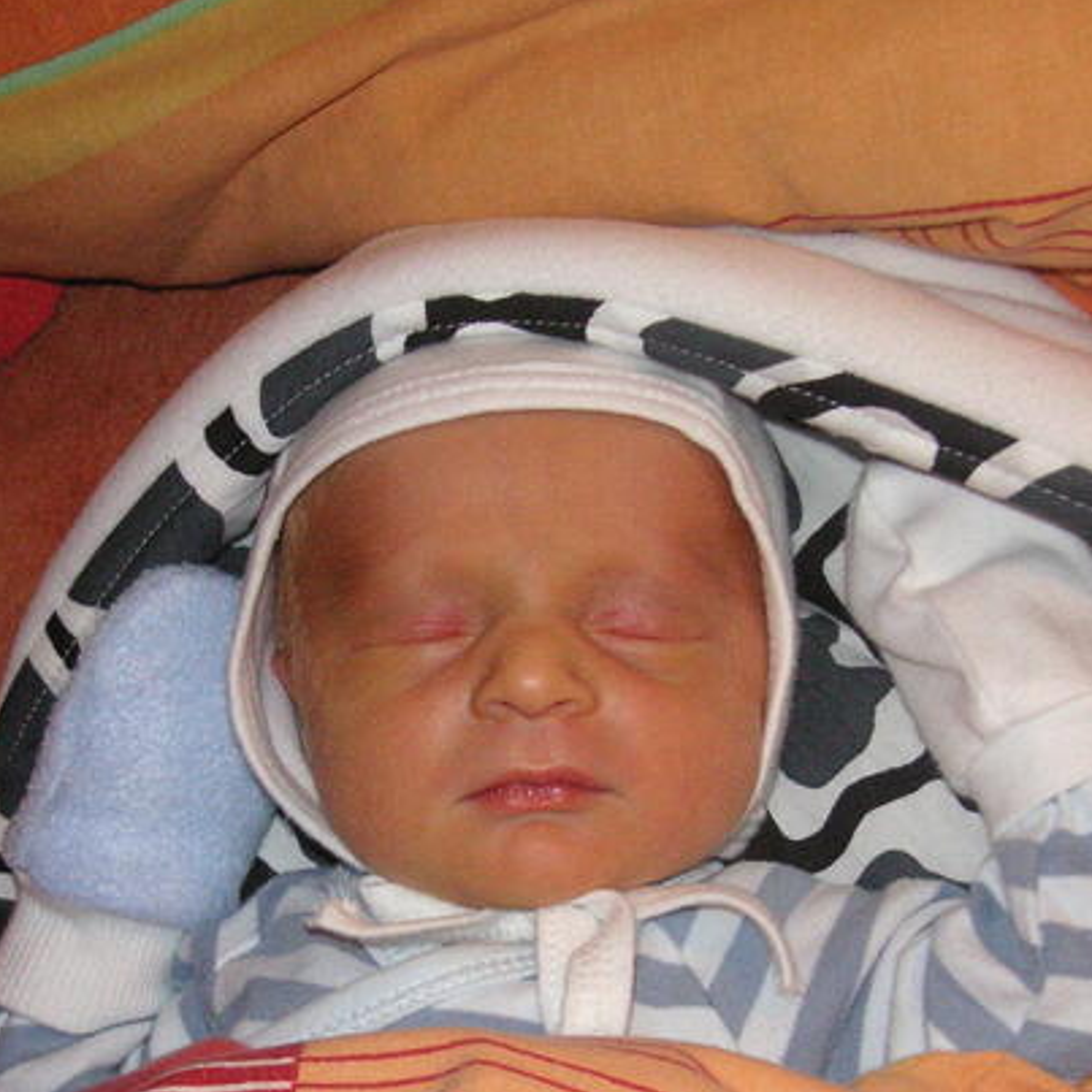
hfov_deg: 26.5
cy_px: 756
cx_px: 463
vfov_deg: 26.3
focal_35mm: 65
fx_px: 2320
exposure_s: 1/45
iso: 160
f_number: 2.8
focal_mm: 6.1
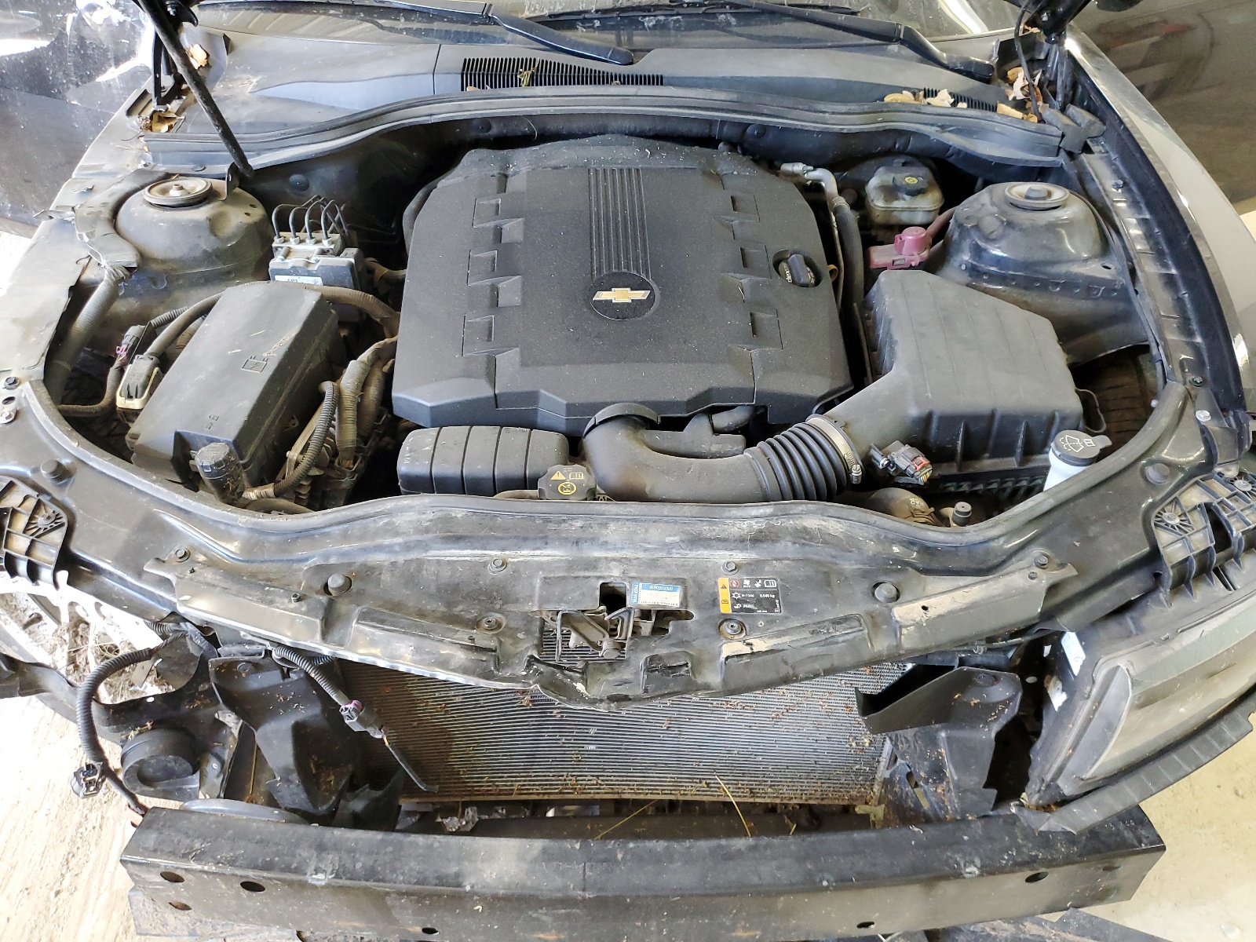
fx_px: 943
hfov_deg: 67.3
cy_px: 471
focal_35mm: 26
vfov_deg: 53.1
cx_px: 628
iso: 233
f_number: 1.5
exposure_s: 1/60.2
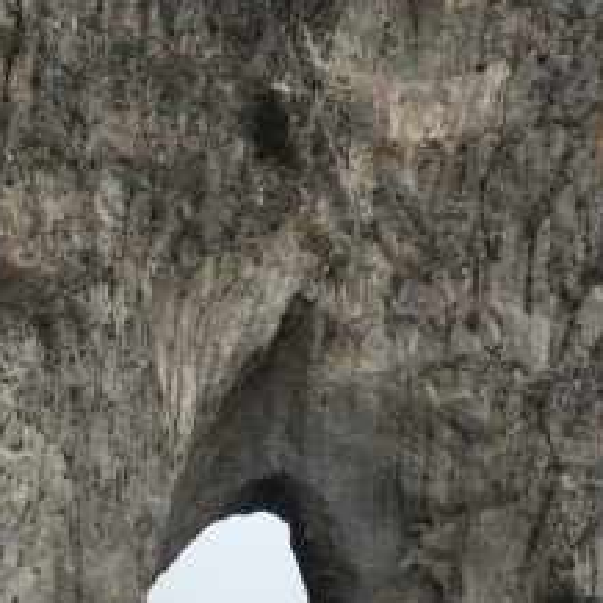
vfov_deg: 19.9
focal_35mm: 87
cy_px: 412
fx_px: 1715
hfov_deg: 19.7
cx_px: 108
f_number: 1.8
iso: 20
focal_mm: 3.99
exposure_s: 1/2740
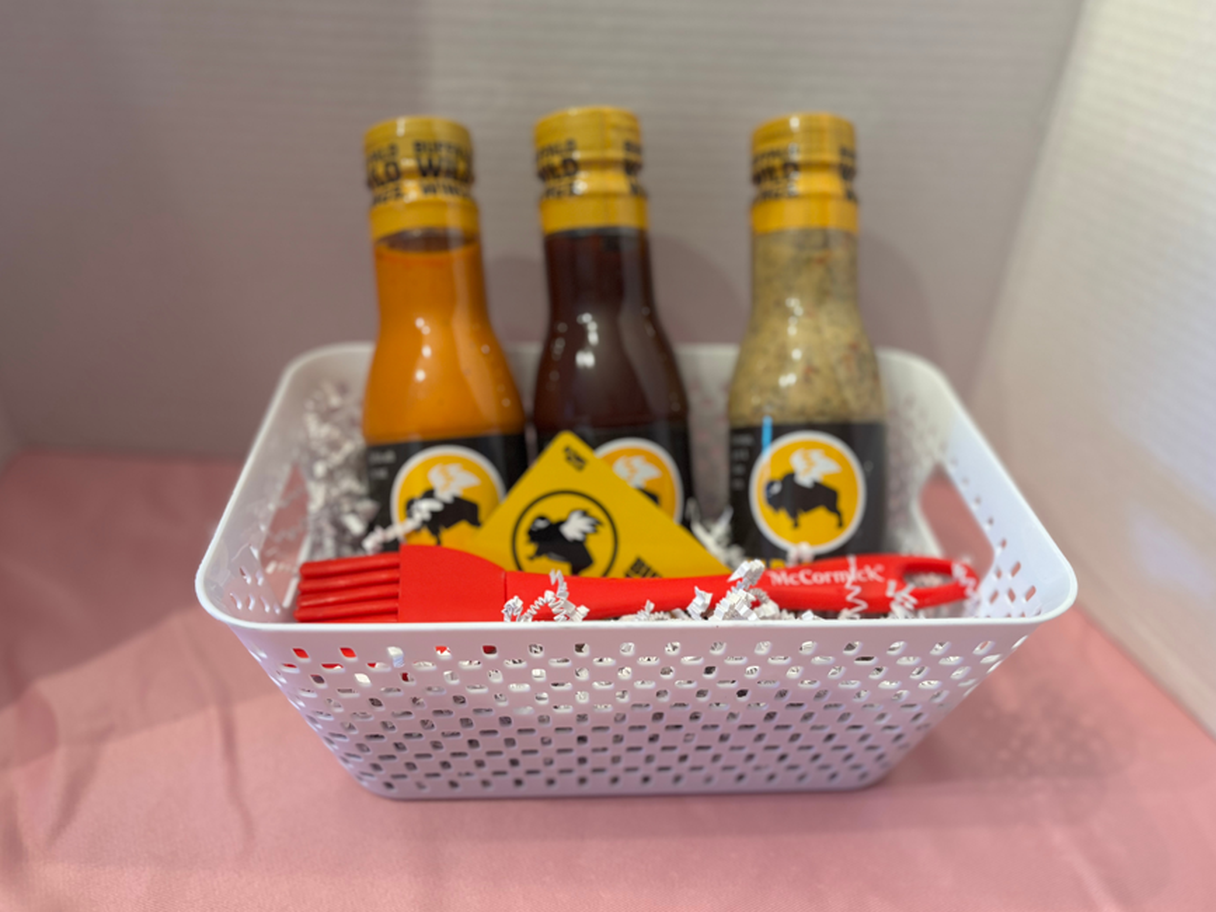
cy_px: 452
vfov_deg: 51.3
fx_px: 948
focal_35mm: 27
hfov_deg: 65.3
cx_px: 623
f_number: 1.6
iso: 250
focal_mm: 5.96
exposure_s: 1/60
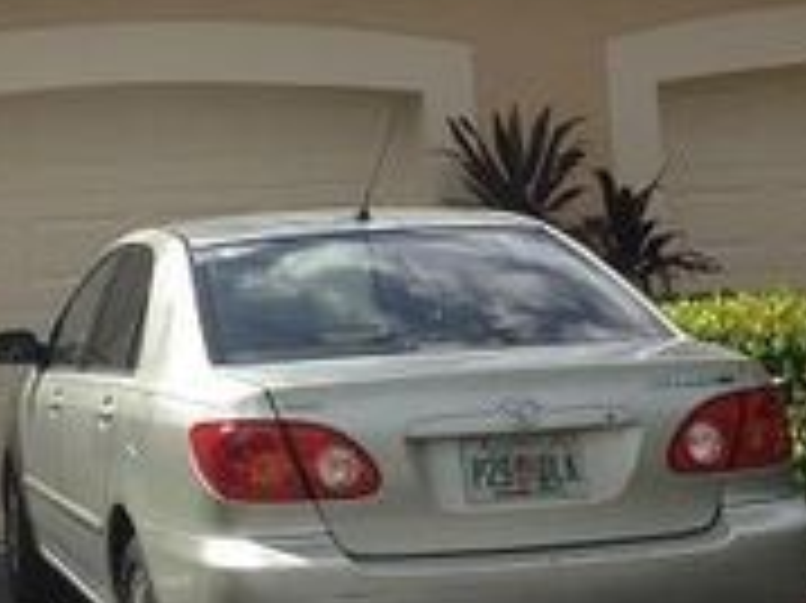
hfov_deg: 19.7
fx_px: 2280
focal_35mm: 98
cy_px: 124
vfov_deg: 15.0
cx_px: 90
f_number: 2.4
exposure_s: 1/968
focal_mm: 4.28
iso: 64
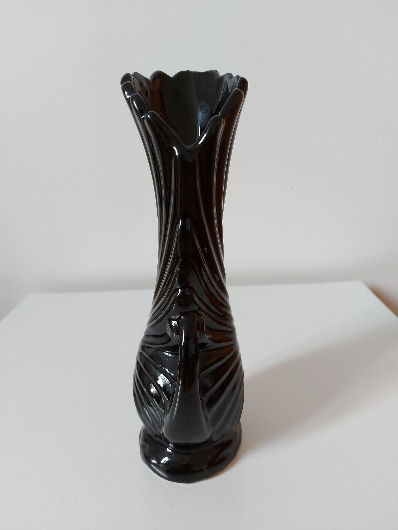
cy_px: 265
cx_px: 199
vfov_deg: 71.6
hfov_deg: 56.8
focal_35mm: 24
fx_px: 368
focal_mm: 5.23
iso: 125
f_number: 1.8
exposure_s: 1/50
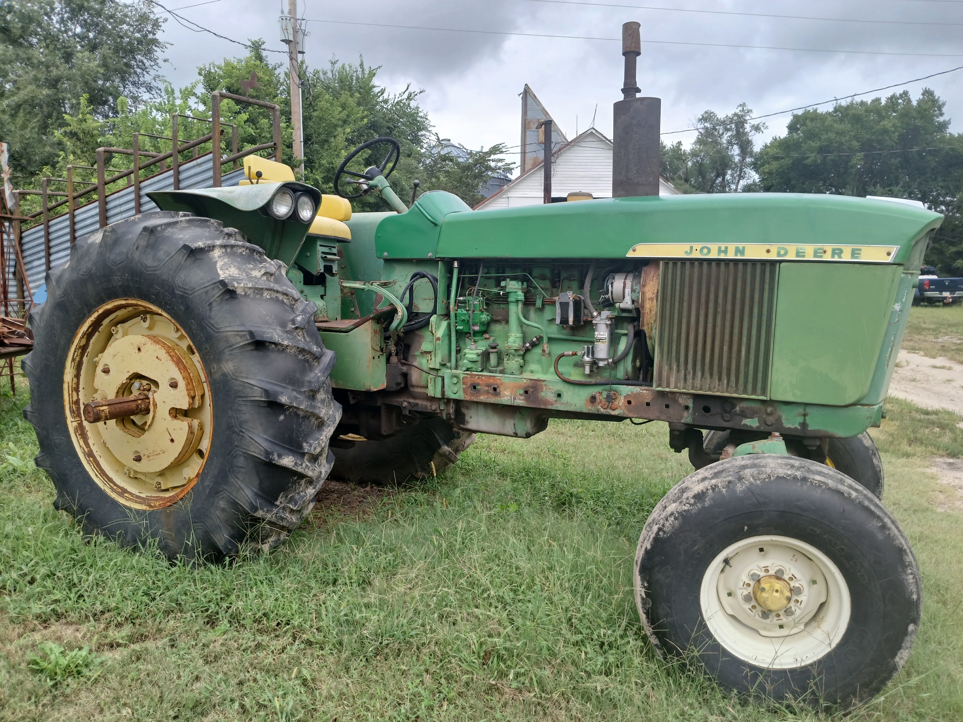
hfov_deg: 67.3
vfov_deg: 53.1
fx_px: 723
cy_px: 361
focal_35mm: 26
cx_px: 482
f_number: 1.8
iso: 20
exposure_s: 1/263
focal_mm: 3.98
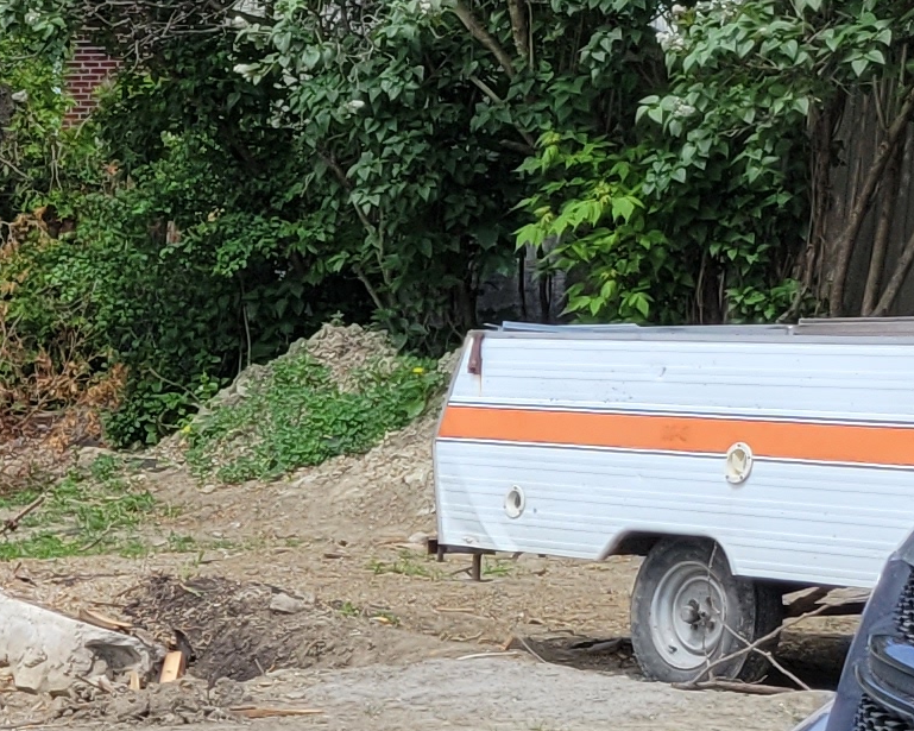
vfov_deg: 11.4
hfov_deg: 12.2
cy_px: 882
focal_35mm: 133
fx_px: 3597
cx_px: -1118
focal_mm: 5.4
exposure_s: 1/2168
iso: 40
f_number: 1.8
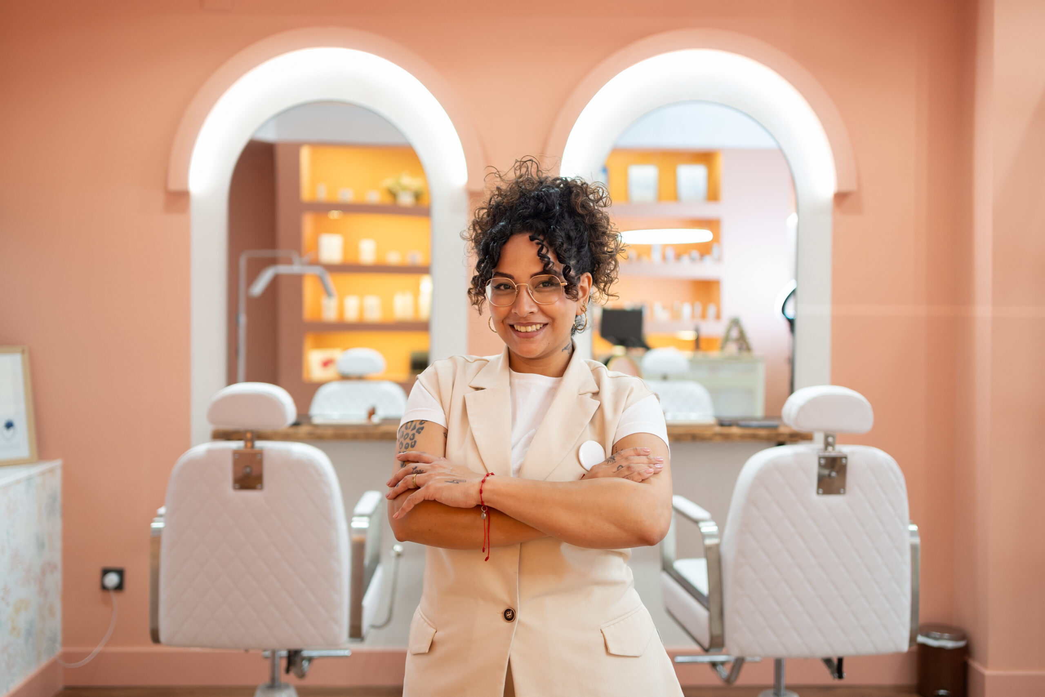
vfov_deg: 37.9
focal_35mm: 35
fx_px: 1016
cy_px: 348
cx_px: 522
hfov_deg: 54.4
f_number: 1.8
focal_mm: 35
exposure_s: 1/125
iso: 400
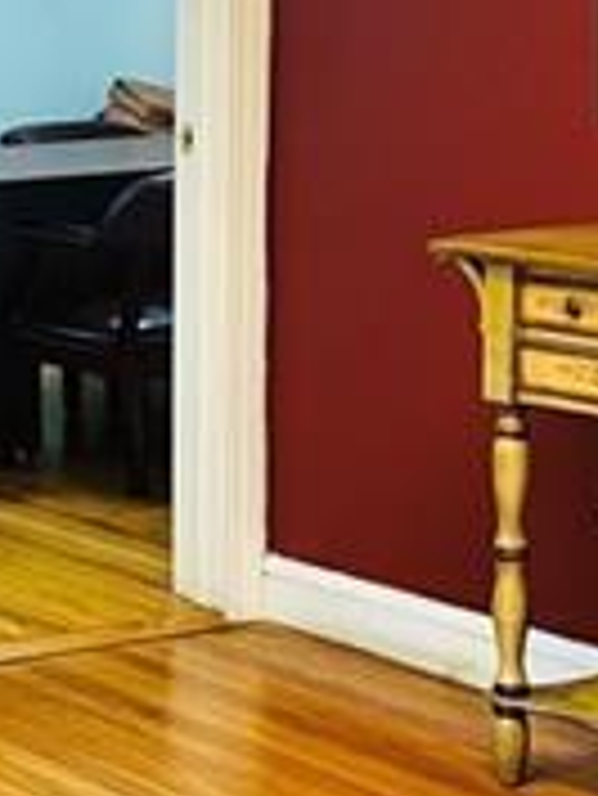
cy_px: 252
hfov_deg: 12.4
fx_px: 2600
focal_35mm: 113
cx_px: -328
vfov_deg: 17.4
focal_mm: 5.7
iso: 100
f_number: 1.5
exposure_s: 1/60
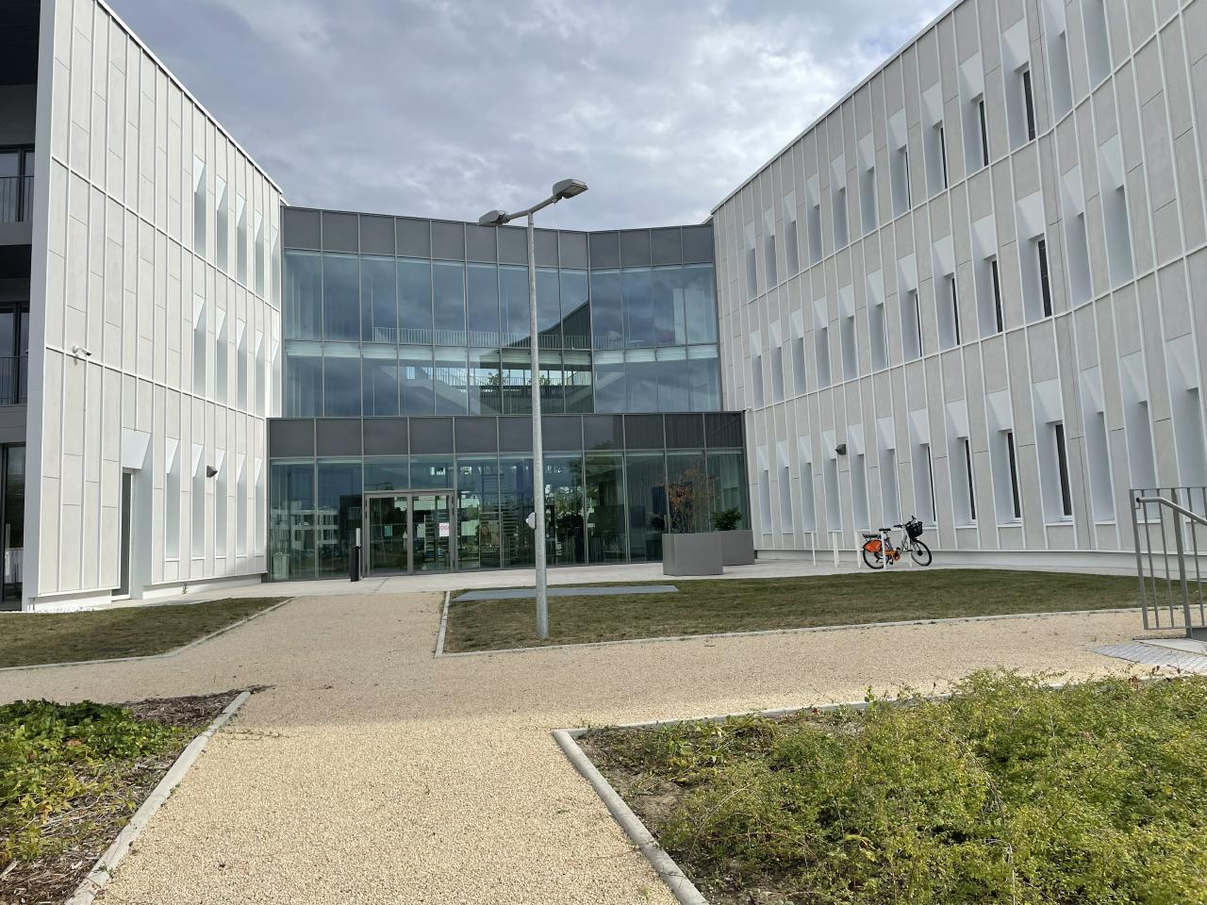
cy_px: 452
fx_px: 907
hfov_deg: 67.3
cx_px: 604
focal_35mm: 26
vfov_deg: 53.1
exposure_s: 1/4651
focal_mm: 4.2
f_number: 1.6
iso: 32
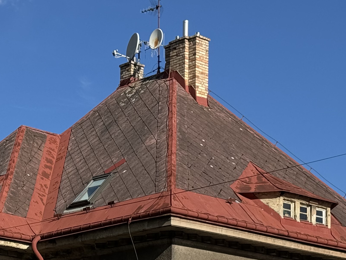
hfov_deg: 16.4
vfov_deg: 12.1
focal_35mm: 120
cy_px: 309
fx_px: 1200
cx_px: 111
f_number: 1.78
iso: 64
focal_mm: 6.76
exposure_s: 1/4975
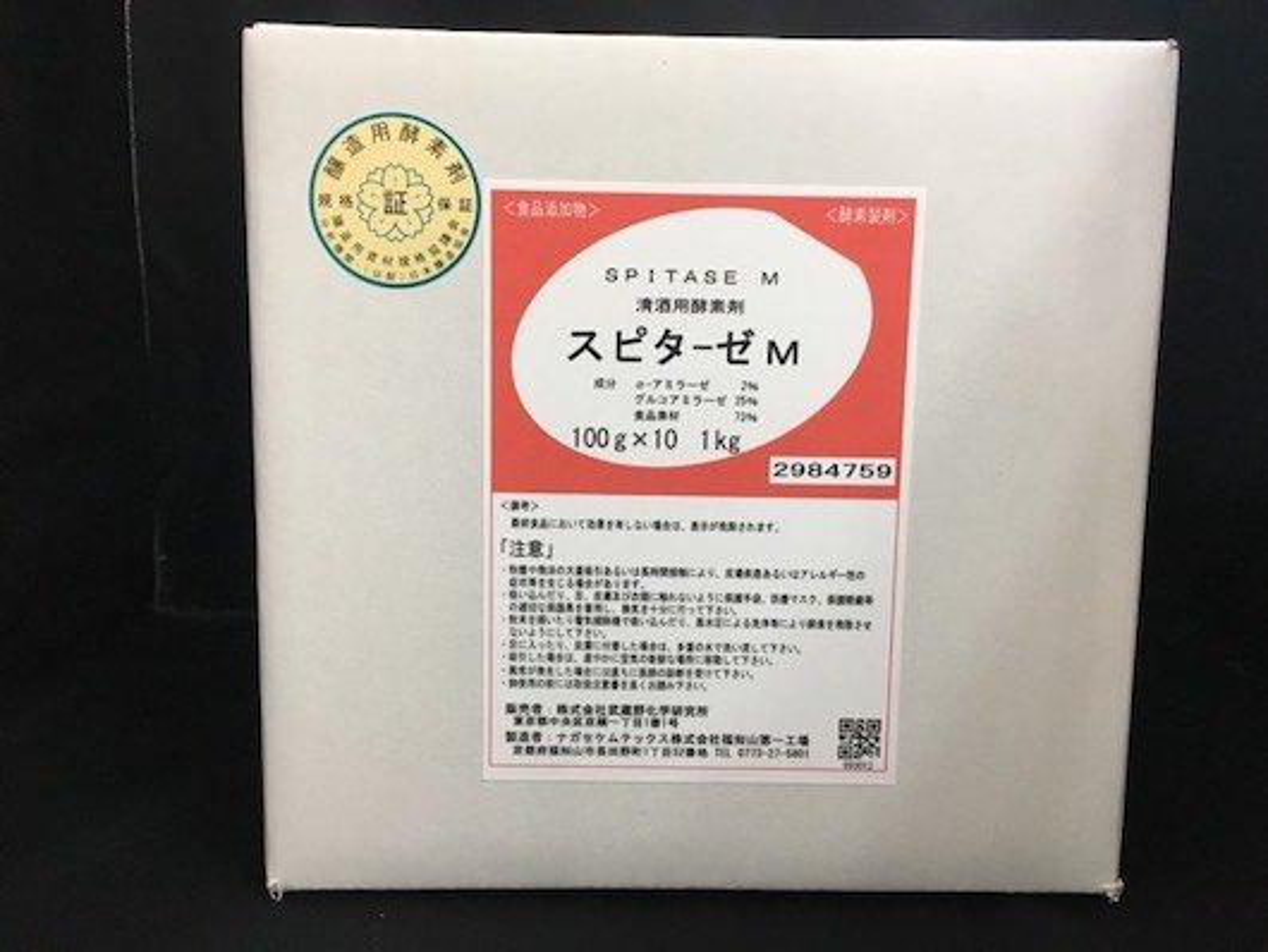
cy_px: 476
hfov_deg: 61.6
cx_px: 634
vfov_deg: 48.3
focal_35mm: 29
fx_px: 1063
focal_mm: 4.15
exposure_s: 1/30
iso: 40
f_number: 2.2
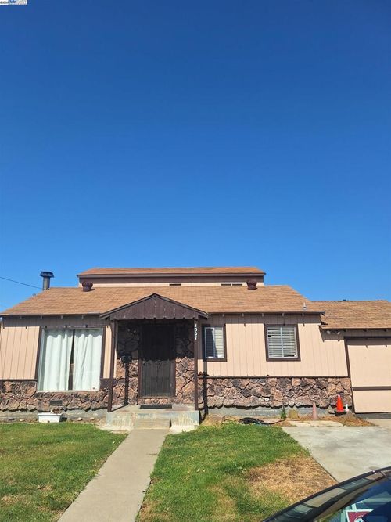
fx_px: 347
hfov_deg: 58.9
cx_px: 196
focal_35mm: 23
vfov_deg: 73.9
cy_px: 261
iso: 40
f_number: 1.8
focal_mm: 5.54
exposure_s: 1/2874
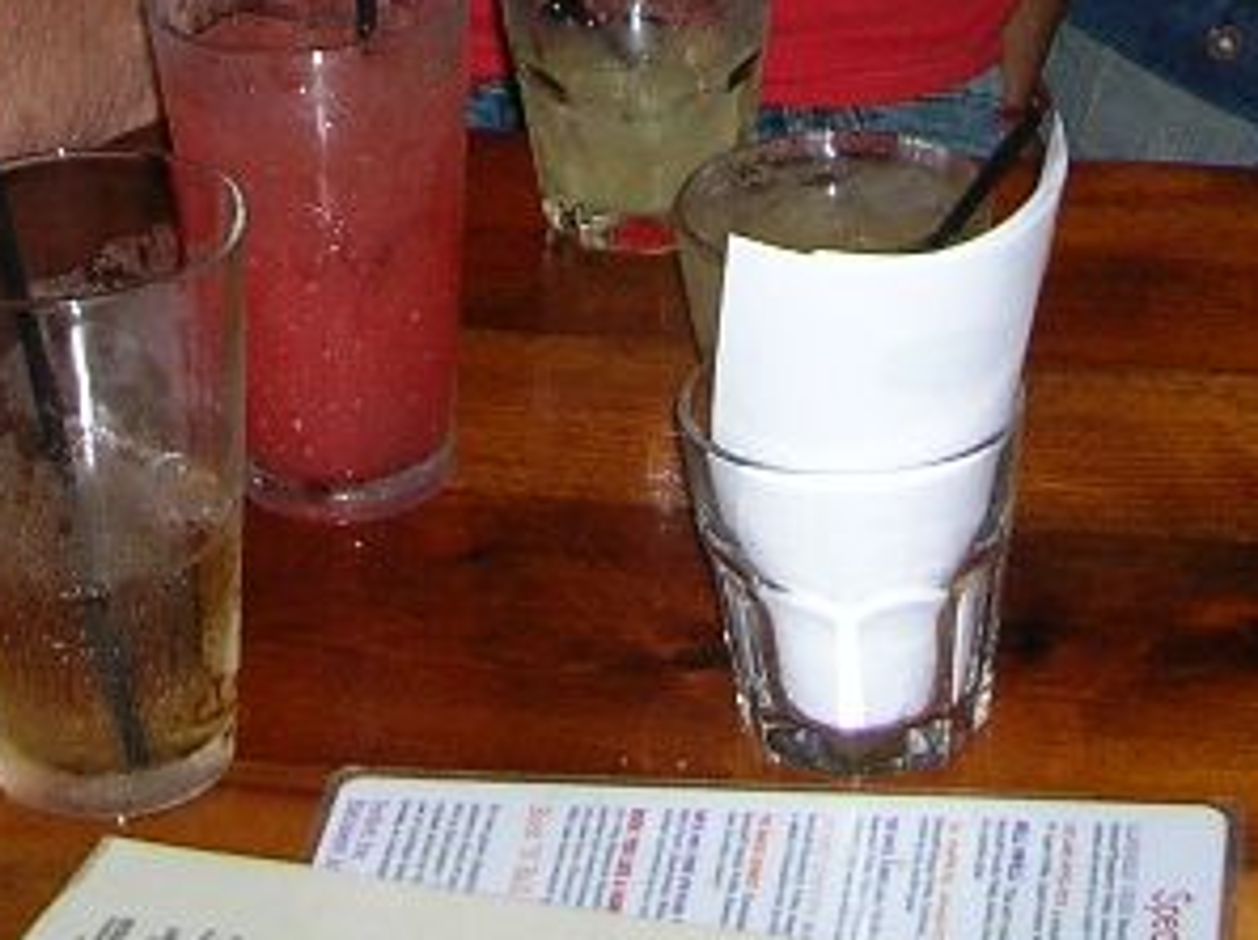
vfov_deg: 10.3
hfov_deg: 14.6
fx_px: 4900
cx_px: 745
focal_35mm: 135
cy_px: -805
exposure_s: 1/60.1
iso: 50
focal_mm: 5.8
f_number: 2.8
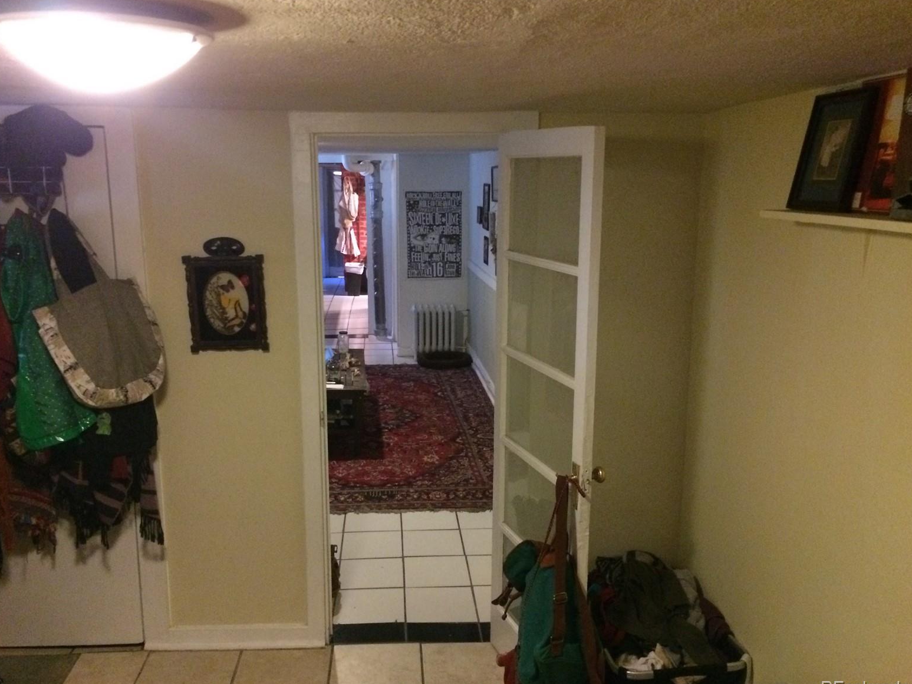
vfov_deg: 46.8
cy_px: 346
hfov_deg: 60.0
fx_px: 790
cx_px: 445
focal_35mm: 30
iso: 500
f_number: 2.2
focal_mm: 4.15
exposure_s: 1/15
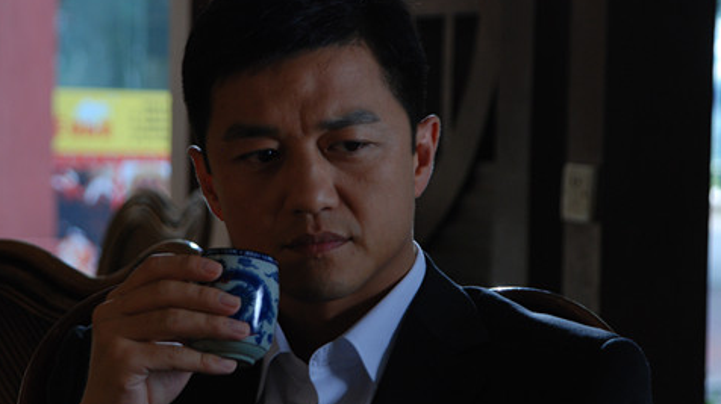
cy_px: 207
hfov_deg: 13.3
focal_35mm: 162
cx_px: 345
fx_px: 3095
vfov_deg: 7.5
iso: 400
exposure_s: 1/100
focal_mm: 98
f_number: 5.6
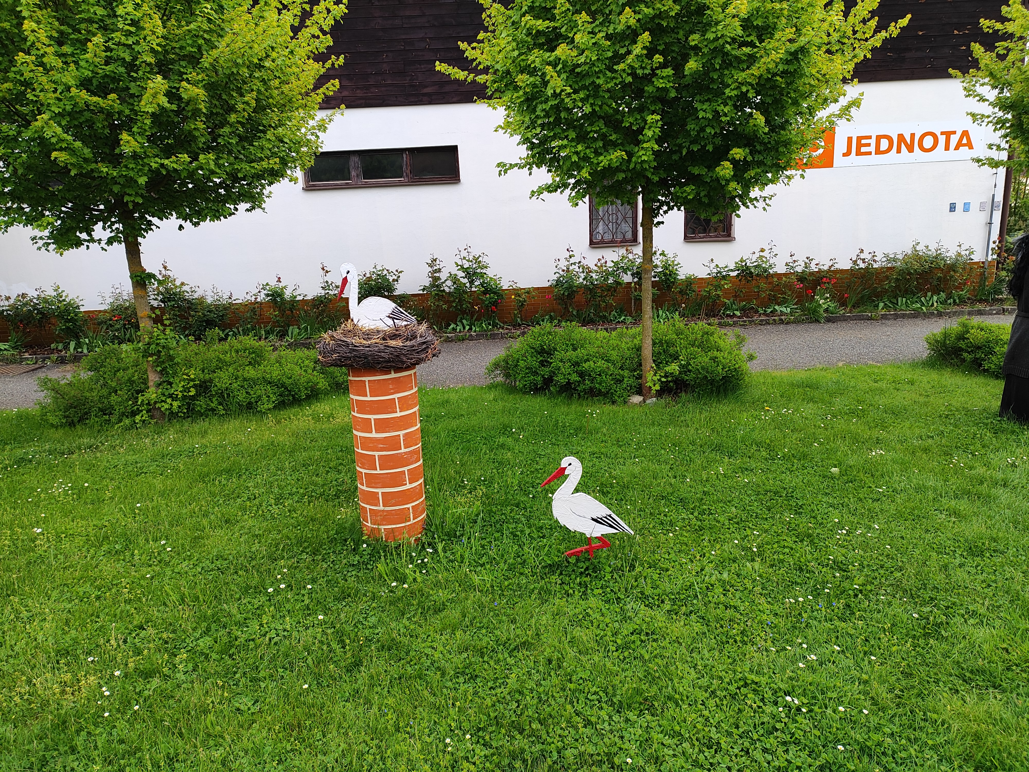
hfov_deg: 71.6
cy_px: 386
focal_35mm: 24
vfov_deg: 56.8
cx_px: 514
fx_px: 713
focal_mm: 5.89
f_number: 1.89
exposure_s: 1/214
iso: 50
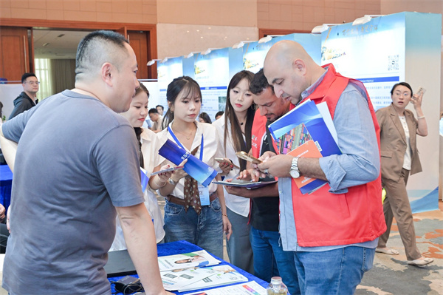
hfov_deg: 46.4
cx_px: 222
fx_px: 516
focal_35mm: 42
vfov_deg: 31.8
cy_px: 148
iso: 1250
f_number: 7.1
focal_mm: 42
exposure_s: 1/80
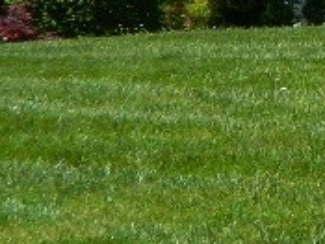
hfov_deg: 5.8
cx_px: 860
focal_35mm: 326
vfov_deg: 4.5
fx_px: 3059
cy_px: -160
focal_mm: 10.2
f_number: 3.8
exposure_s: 1/800
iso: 80
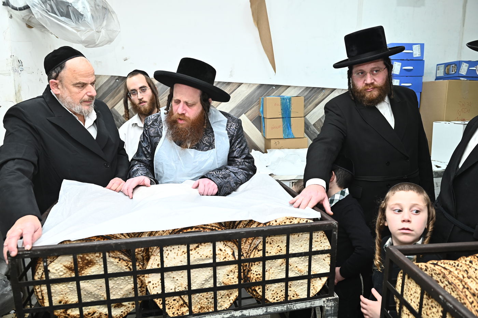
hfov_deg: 69.4
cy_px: 159
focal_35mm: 26
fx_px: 345
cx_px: 239
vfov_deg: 49.5
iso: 1250
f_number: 5.6
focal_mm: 26
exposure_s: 1/200
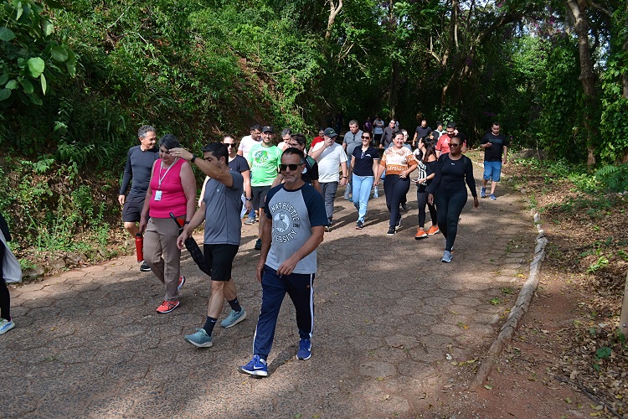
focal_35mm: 33
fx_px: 576
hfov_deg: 57.2
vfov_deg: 40.0
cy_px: 210
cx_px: 314
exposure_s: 1/1250
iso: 400
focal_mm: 22
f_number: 5
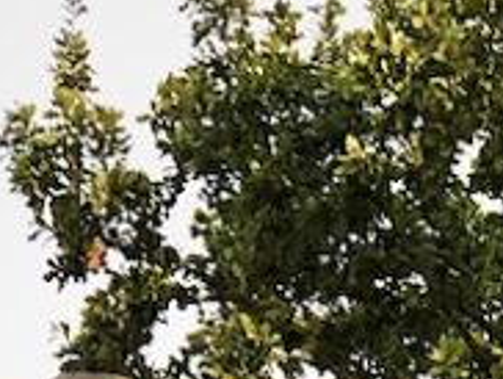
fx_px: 5340
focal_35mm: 367
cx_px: 702
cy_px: 972
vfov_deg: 4.0
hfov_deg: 5.4
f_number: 2.8
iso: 32
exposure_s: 1/30
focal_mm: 6.6
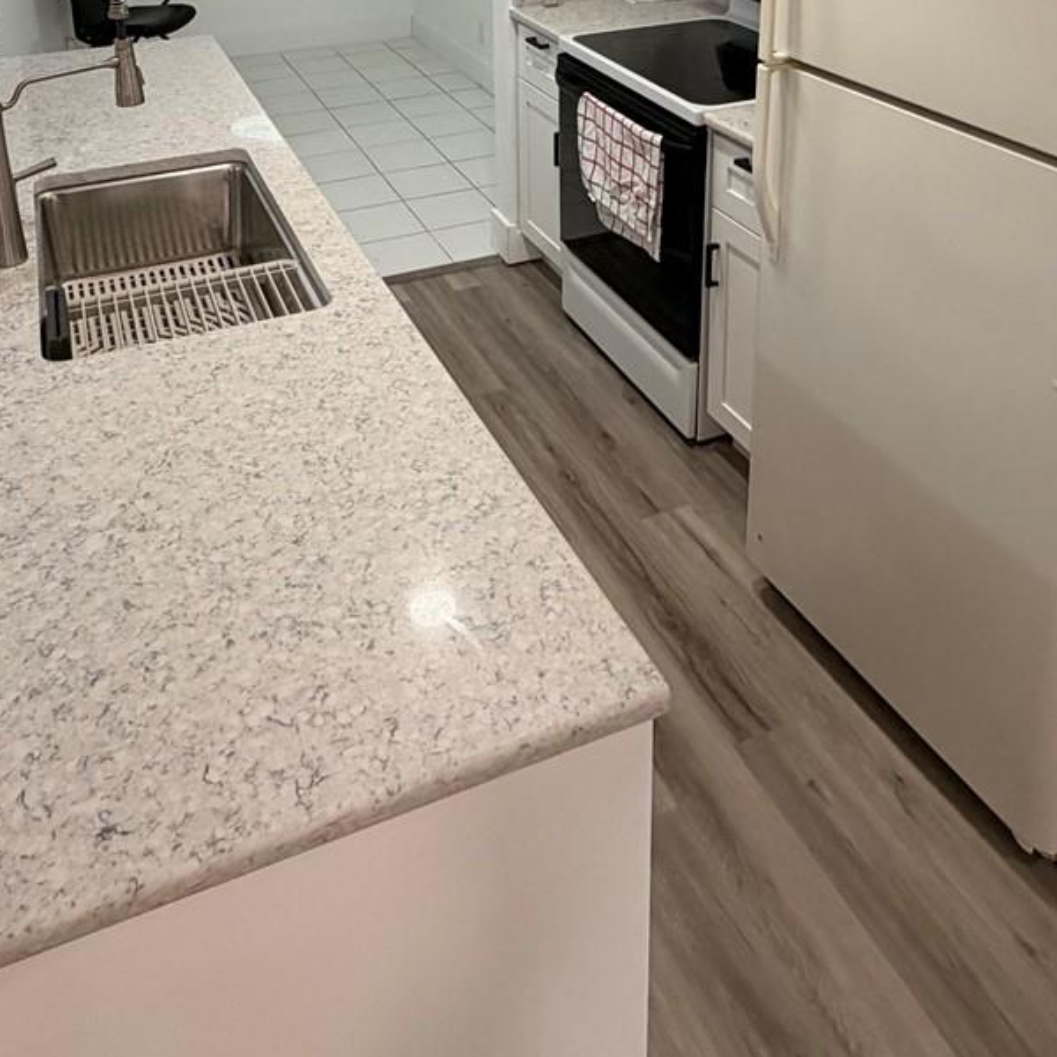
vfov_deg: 43.7
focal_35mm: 33
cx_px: 495
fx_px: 1140
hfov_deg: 49.7
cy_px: 37
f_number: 2.2
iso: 250
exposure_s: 1/120
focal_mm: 2.22
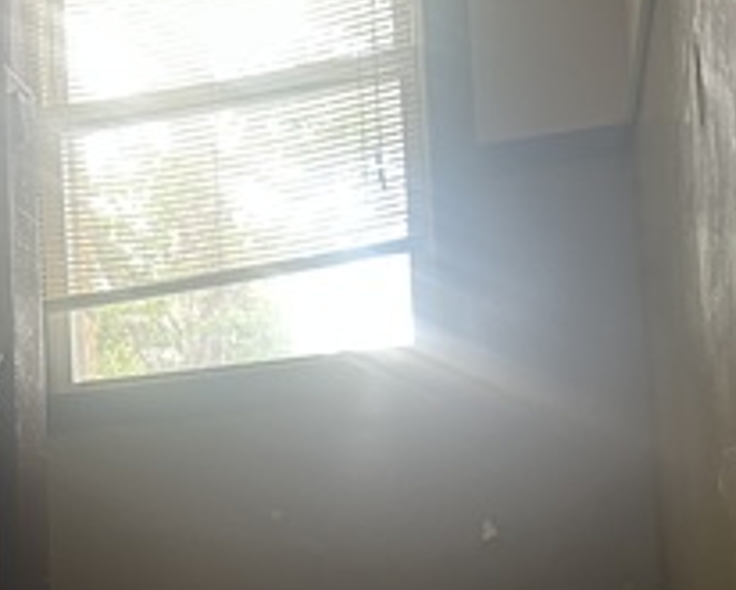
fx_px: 1286
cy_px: 583
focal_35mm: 59
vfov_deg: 24.7
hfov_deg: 31.3
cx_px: 171
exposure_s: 1/60
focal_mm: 5.7
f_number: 1.5
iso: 200
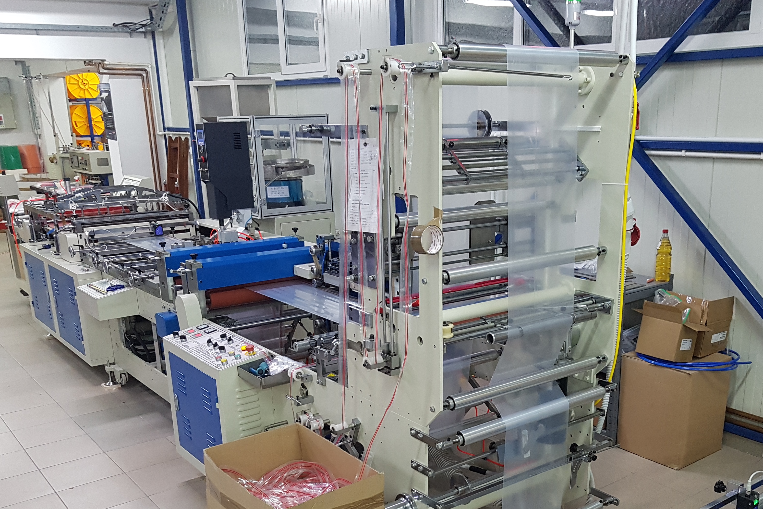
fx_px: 742
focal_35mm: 35
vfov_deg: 37.2
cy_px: 365
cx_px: 441
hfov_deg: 54.2
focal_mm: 4.2
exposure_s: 1/25
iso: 200
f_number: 1.7
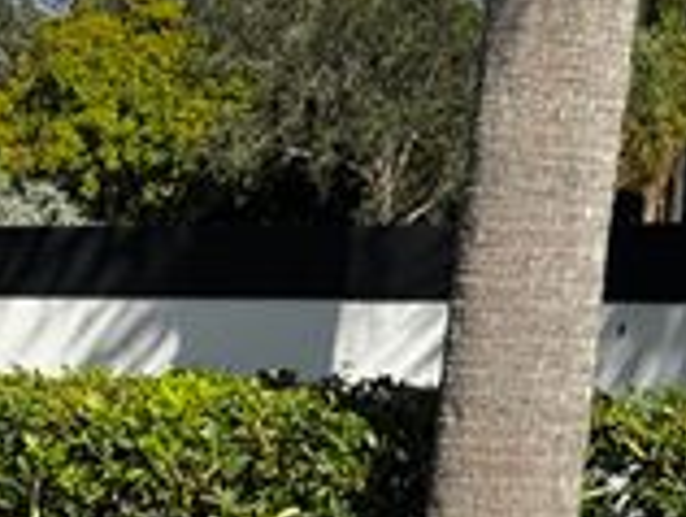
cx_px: -604
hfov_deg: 9.6
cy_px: 747
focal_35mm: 194
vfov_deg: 7.6
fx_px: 3850
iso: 64
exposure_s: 1/3096
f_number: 1.78
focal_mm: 6.76
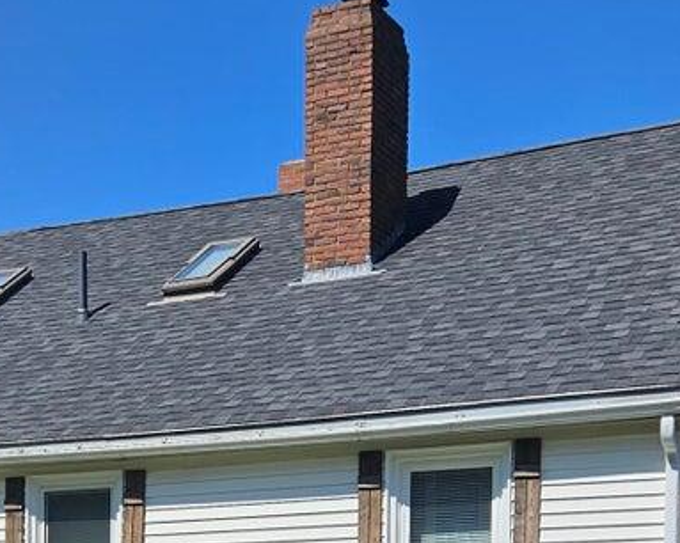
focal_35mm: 80
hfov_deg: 23.4
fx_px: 1609
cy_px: 671
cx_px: 109
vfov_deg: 18.1
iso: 25
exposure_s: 1/3637
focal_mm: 5.4
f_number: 1.8
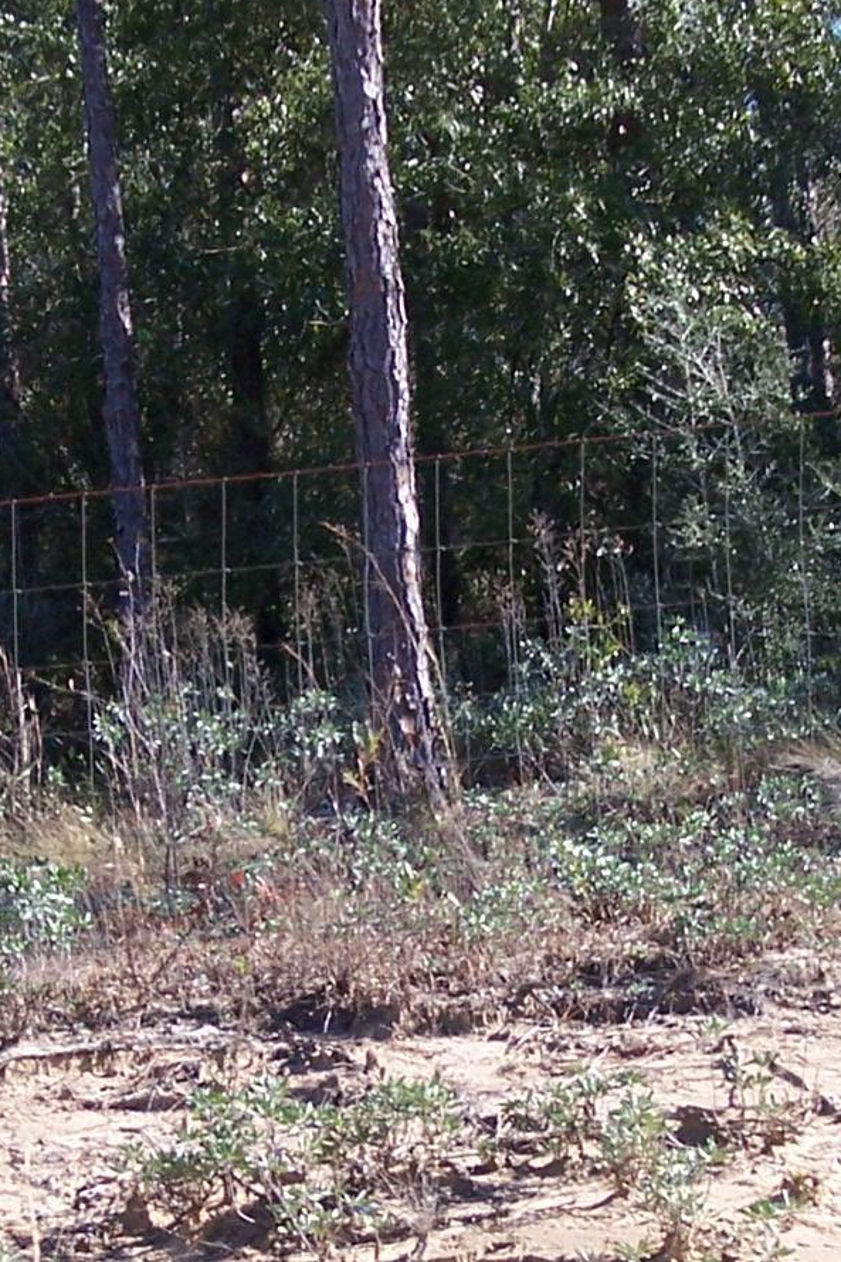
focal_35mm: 105
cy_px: 672
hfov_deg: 13.0
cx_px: 267
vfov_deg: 19.5
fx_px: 3681
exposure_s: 1/350
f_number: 3.4
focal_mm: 8
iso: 100
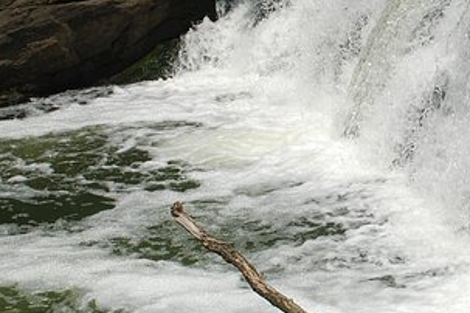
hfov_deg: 16.8
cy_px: 163
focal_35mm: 119
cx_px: 495
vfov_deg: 11.5
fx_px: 1553
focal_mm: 32
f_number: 8
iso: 100
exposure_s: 1/320
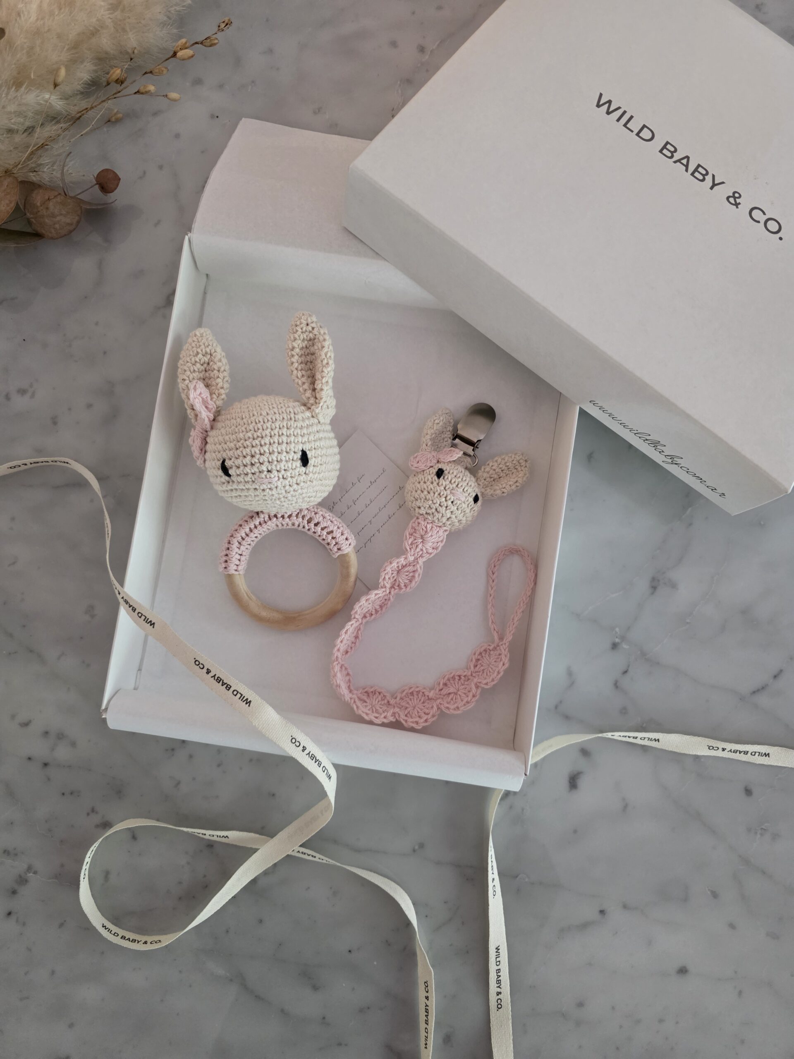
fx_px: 703
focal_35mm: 23
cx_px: 397
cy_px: 530
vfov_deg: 73.9
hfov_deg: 58.9
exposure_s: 1/100
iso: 1250
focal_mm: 6.3
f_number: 1.7
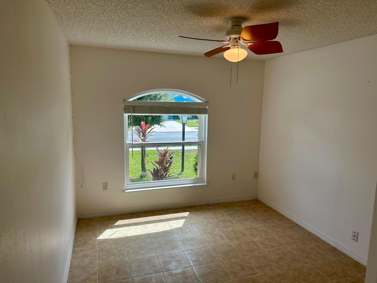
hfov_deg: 71.6
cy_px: 142
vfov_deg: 56.8
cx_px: 188
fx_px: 261
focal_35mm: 24
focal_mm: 6.86
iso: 80
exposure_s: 1/590
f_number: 1.78
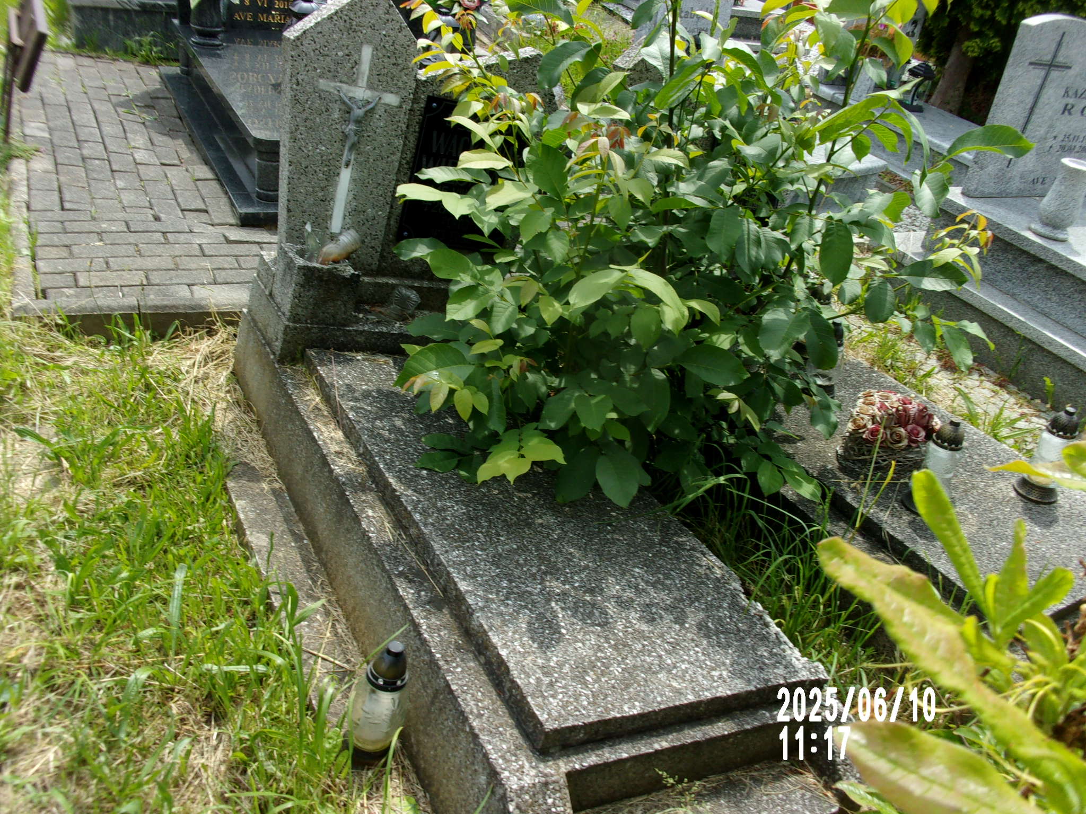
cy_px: 407
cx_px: 543
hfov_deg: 63.4
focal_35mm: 28
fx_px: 878
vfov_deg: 49.7
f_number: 10.8
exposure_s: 1/50
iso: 80
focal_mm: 5.1
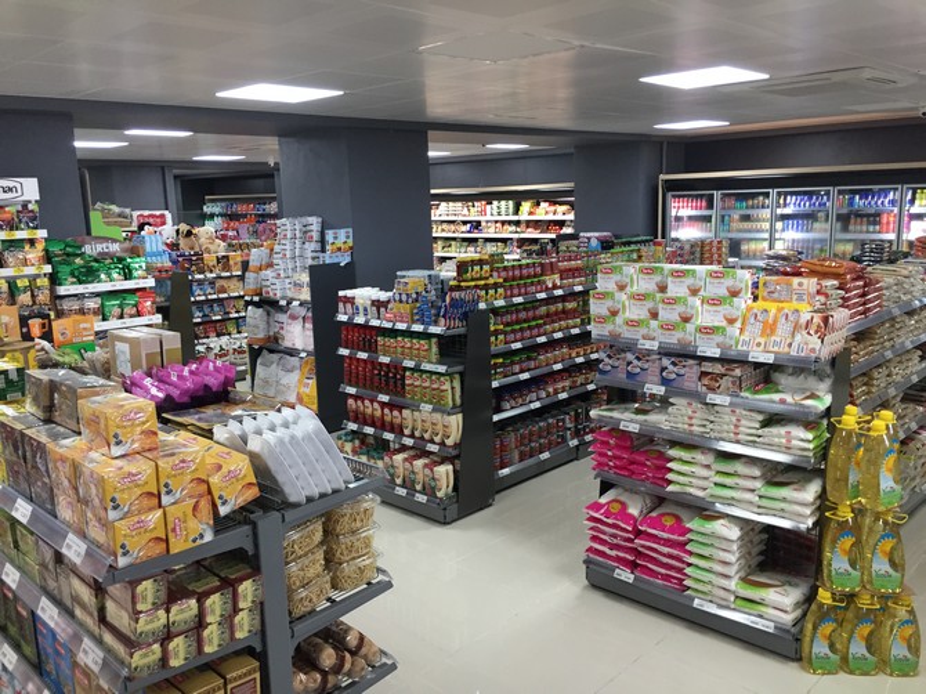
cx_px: 463
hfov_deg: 61.7
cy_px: 347
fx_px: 775
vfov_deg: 48.2
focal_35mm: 29
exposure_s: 1/33
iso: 80
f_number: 2.2
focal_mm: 4.15
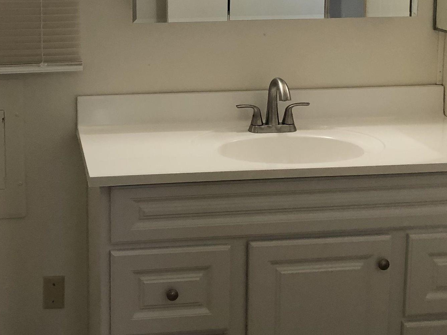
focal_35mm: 64
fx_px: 826
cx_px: 123
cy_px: 53
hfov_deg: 29.9
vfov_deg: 22.5
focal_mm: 3.99
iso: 40
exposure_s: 1/15
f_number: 1.8
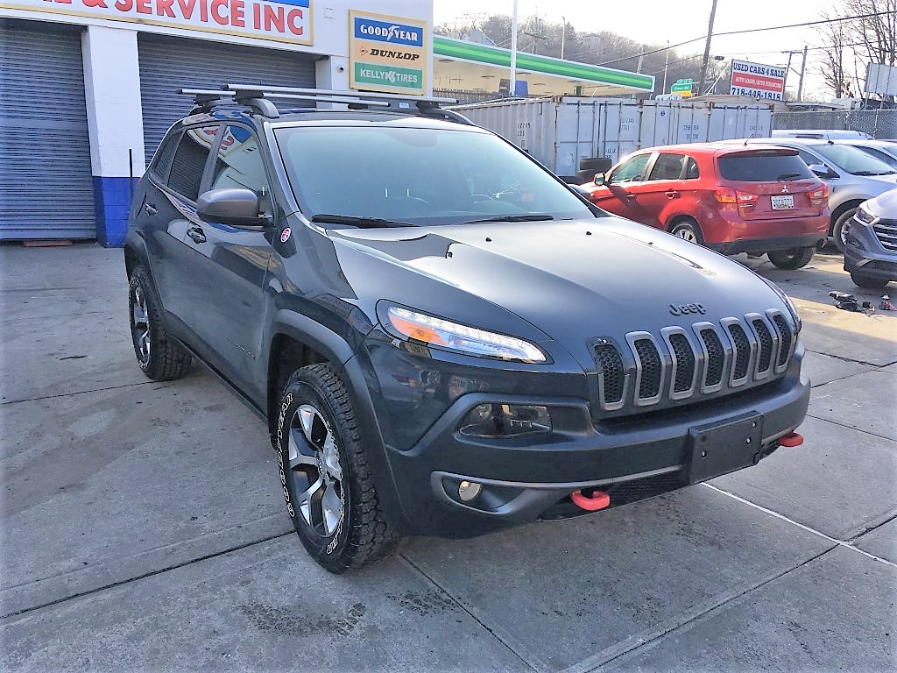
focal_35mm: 29
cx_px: 448
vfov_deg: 48.2
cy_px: 336
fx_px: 751
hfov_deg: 61.7
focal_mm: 4.15
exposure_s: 1/337
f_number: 2.2
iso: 25
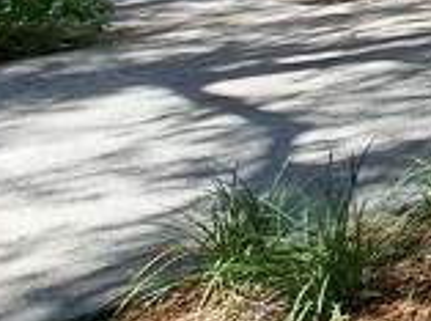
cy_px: -239
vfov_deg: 15.2
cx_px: 1238
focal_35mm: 85
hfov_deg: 12.1
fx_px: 1056
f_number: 2.2
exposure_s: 1/914
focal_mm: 1.74
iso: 50
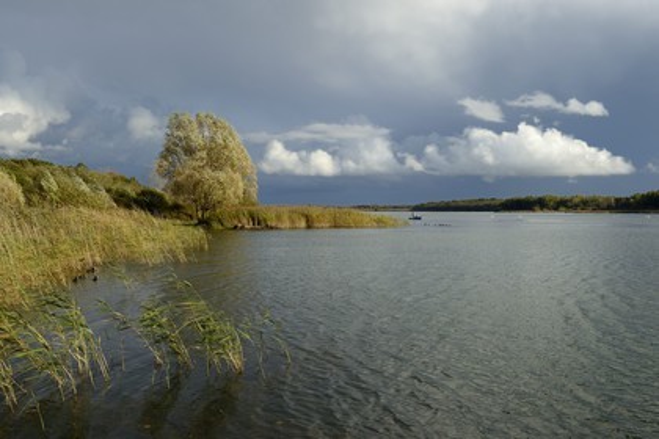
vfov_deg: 38.9
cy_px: 220
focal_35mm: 34
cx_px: 330
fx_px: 622
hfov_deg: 55.8
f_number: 13
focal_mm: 34
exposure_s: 1/250
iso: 200
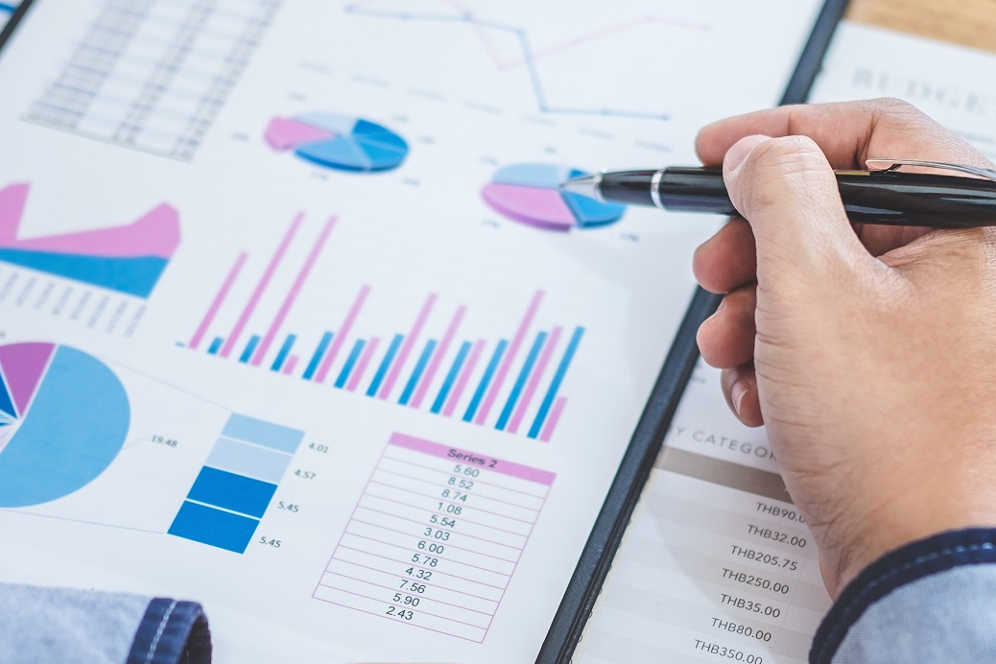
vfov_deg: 13.9
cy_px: 455
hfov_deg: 20.8
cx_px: 588
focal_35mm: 98
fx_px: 2711
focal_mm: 35
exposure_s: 1/100
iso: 400
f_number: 2
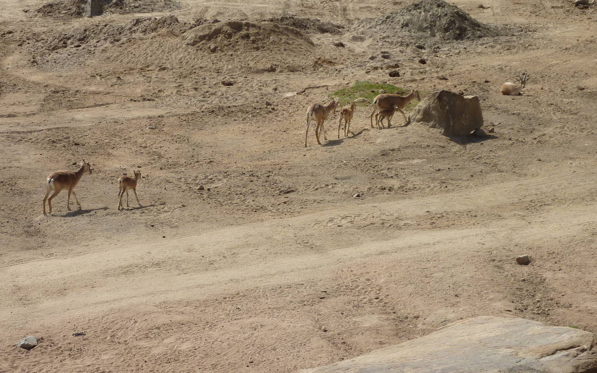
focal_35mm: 124
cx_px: 316
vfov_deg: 10.6
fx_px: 2017
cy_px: 130
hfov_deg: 16.8
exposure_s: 1/500
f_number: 5.6
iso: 80
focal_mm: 14.7
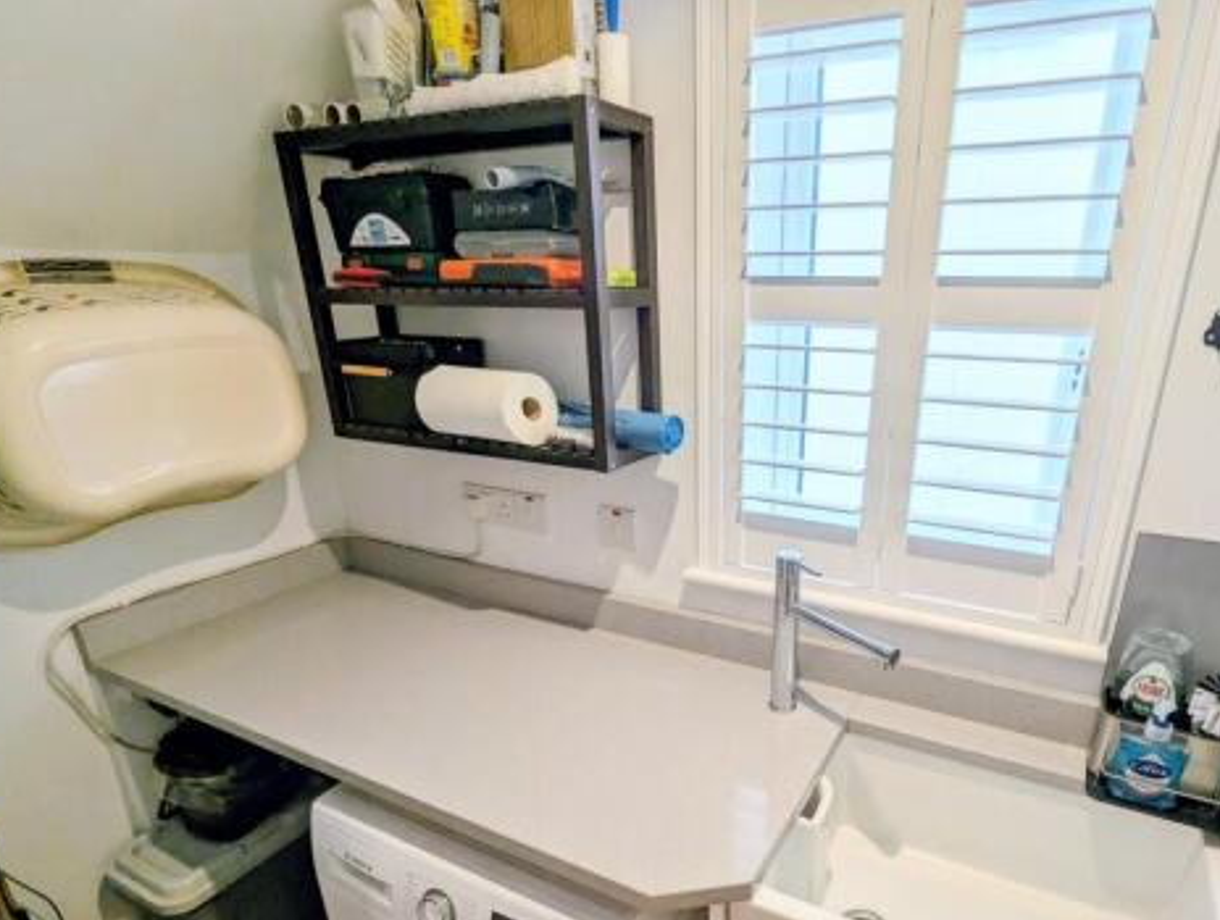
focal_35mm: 20
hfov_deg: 80.8
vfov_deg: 65.2
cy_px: 572
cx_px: 726
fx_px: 706
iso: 128
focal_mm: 2.35
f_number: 2.2
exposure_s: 1/60
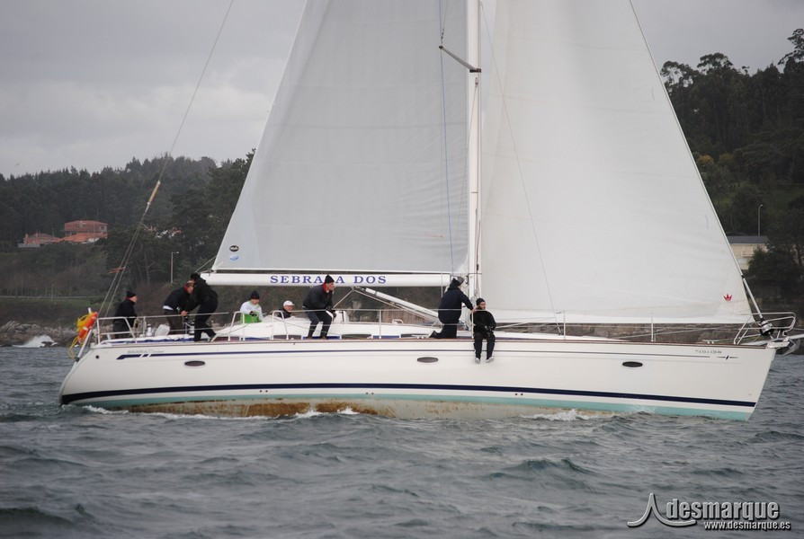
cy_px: 270
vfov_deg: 6.8
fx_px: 4532
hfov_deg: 10.1
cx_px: 402
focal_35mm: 202
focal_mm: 135
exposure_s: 1/500
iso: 200
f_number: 5.6
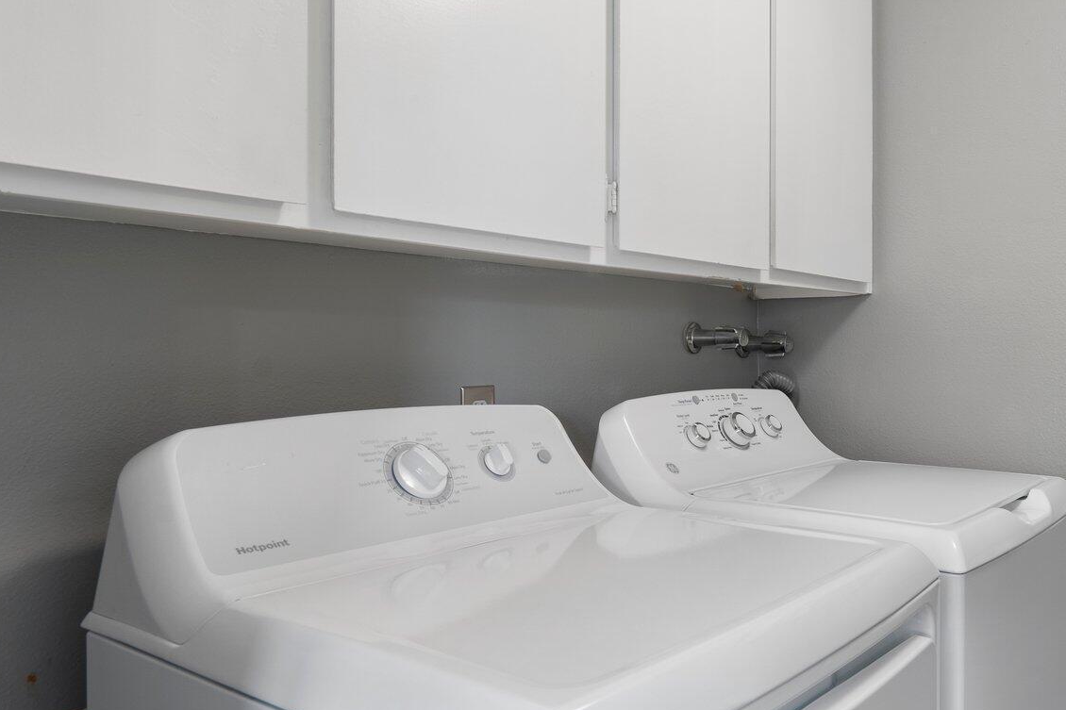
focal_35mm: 29
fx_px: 859
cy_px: 363
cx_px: 726
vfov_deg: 44.9
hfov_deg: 61.8
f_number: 8
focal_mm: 16
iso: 400
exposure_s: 1.3
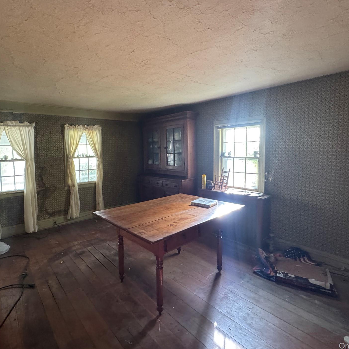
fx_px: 205
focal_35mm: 18
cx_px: 136
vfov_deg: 80.6
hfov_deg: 79.5
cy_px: 161
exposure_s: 1/50
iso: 800
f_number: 2.2
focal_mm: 2.22
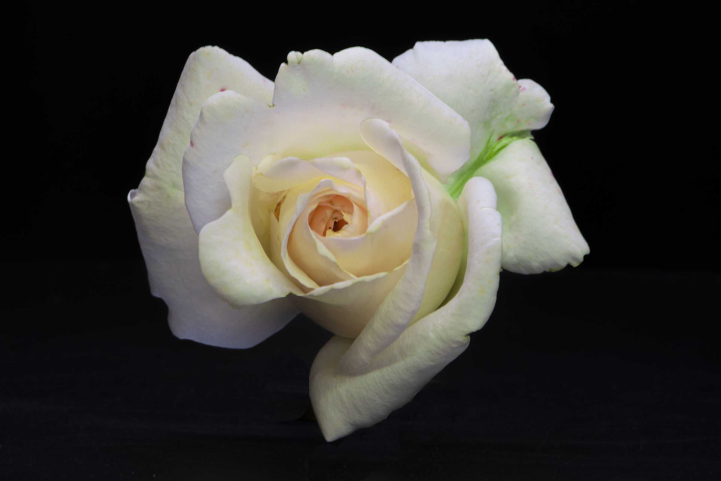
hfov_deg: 13.1
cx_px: 360
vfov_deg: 8.7
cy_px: 240
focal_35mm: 157
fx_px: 3144
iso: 125
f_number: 18
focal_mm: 105
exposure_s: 2
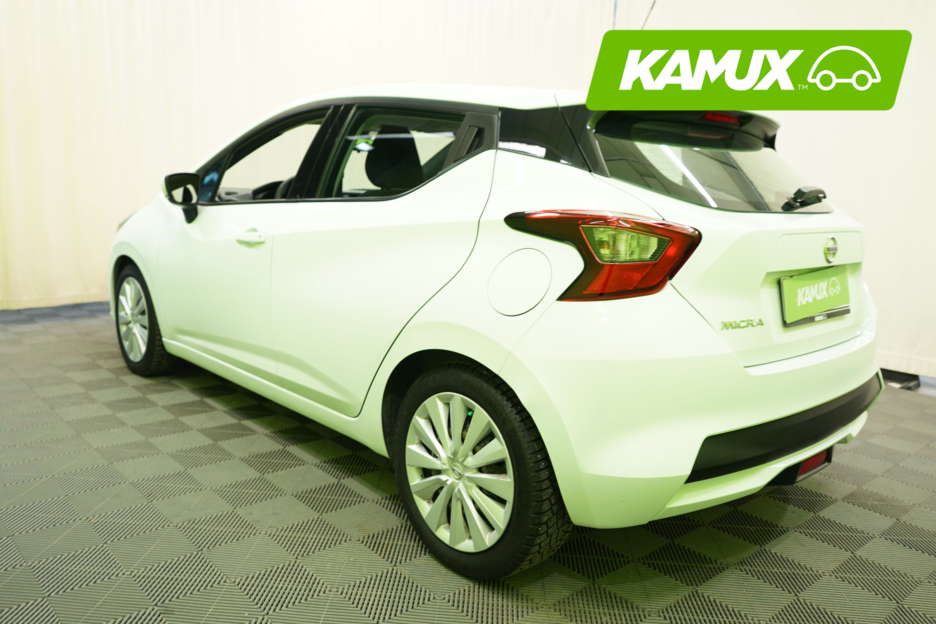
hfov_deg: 65.5
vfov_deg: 46.4
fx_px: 728
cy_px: 312
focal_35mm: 28
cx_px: 468
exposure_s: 1/13
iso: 200
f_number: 4
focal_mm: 28
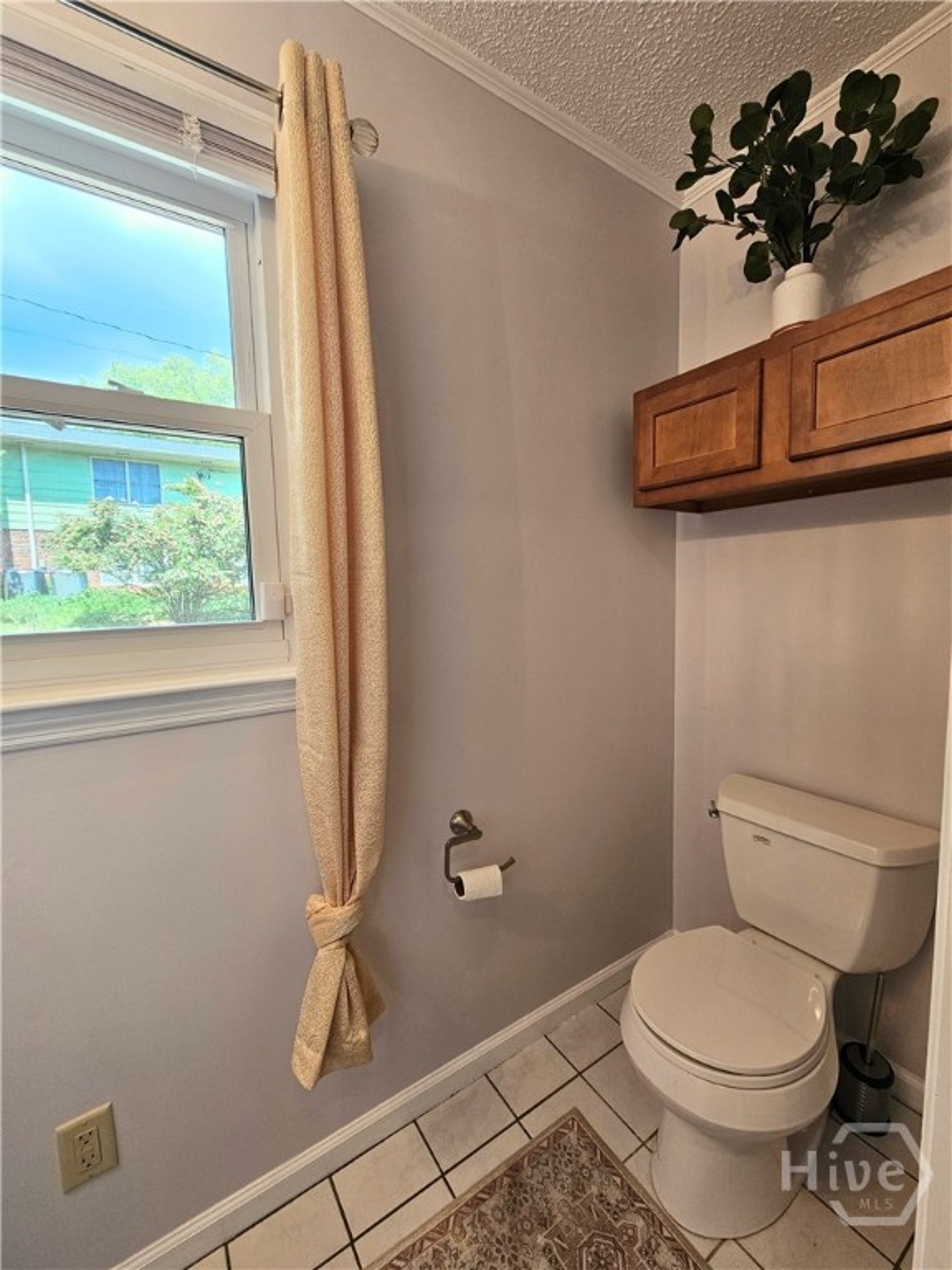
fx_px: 477
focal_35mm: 13
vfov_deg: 106.2
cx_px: 476
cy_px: 635
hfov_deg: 89.9
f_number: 2.2
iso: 64
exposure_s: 1/60
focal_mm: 2.2
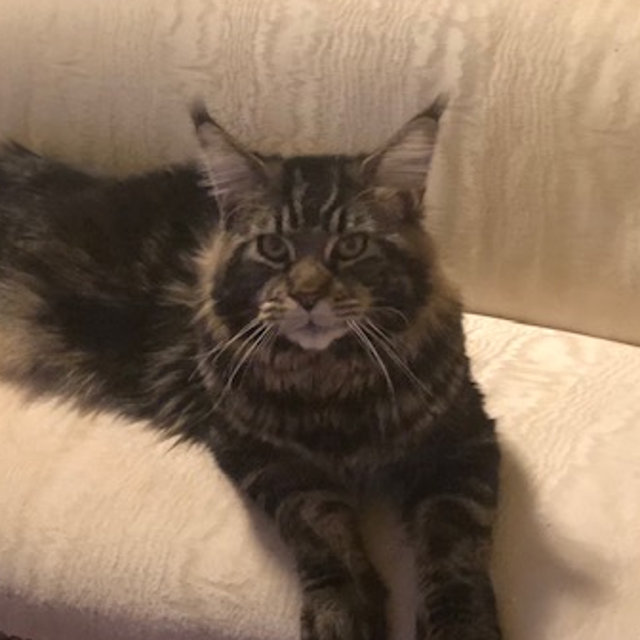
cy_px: 400
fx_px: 2008
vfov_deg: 18.1
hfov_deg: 18.0
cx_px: 158
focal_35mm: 96
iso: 1000
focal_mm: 6.6
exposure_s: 1/30
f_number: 2.8
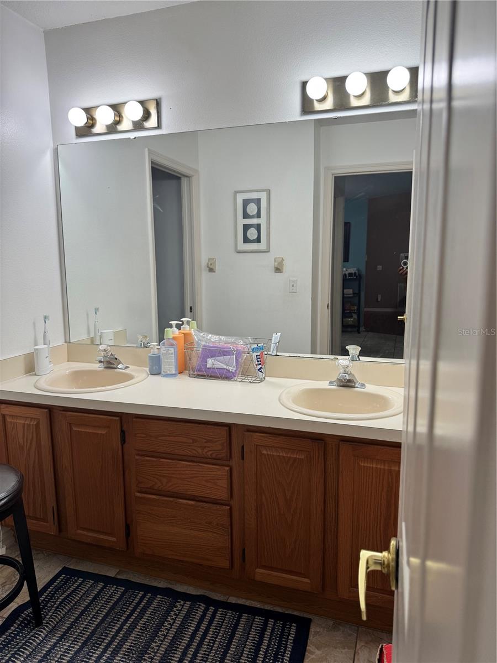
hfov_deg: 56.8
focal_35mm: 24
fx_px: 459
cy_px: 332
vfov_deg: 71.6
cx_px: 248
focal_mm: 6.76
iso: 64
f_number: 1.78
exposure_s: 1/120
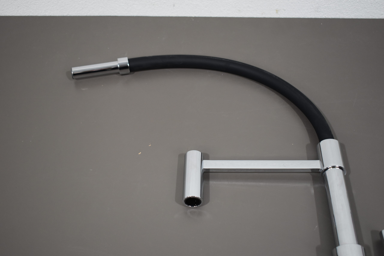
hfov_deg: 41.1
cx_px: 192
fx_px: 512
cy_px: 128
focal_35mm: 48
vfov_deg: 28.1
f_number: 4.5
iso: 800
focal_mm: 32
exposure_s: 1/160
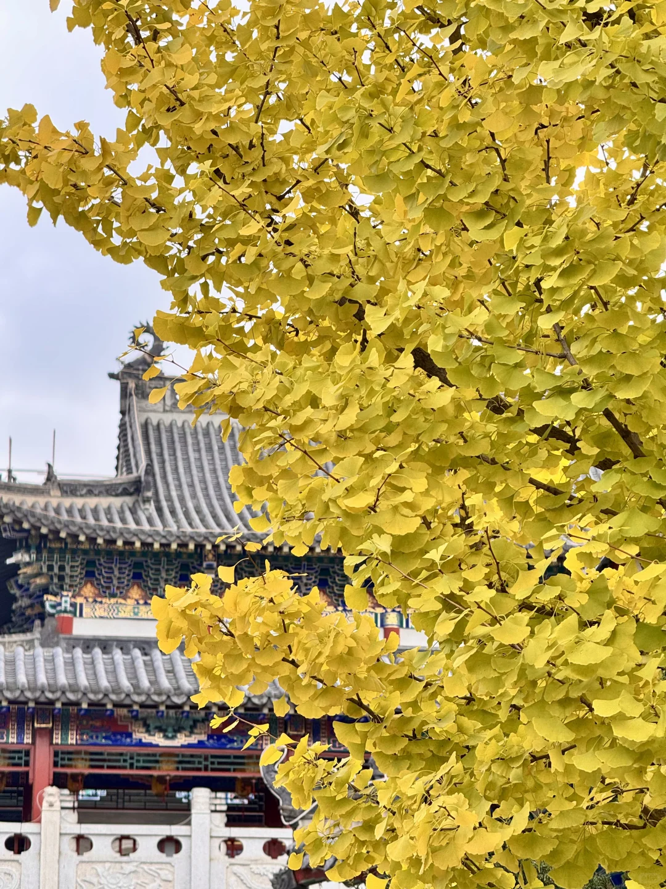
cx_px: 333
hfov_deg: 12.3
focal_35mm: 120
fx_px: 3078
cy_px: 444
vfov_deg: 16.4
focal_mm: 15.66
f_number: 2.8
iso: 50
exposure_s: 1/138
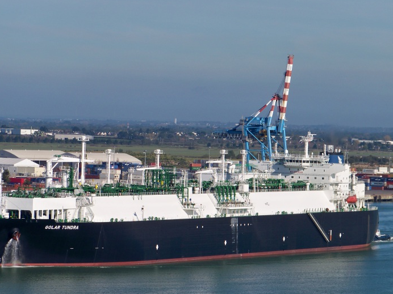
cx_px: 176
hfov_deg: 9.2
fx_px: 2441
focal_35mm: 215
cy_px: 156
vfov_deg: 6.9
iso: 64
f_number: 5
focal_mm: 27.5
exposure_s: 1/640
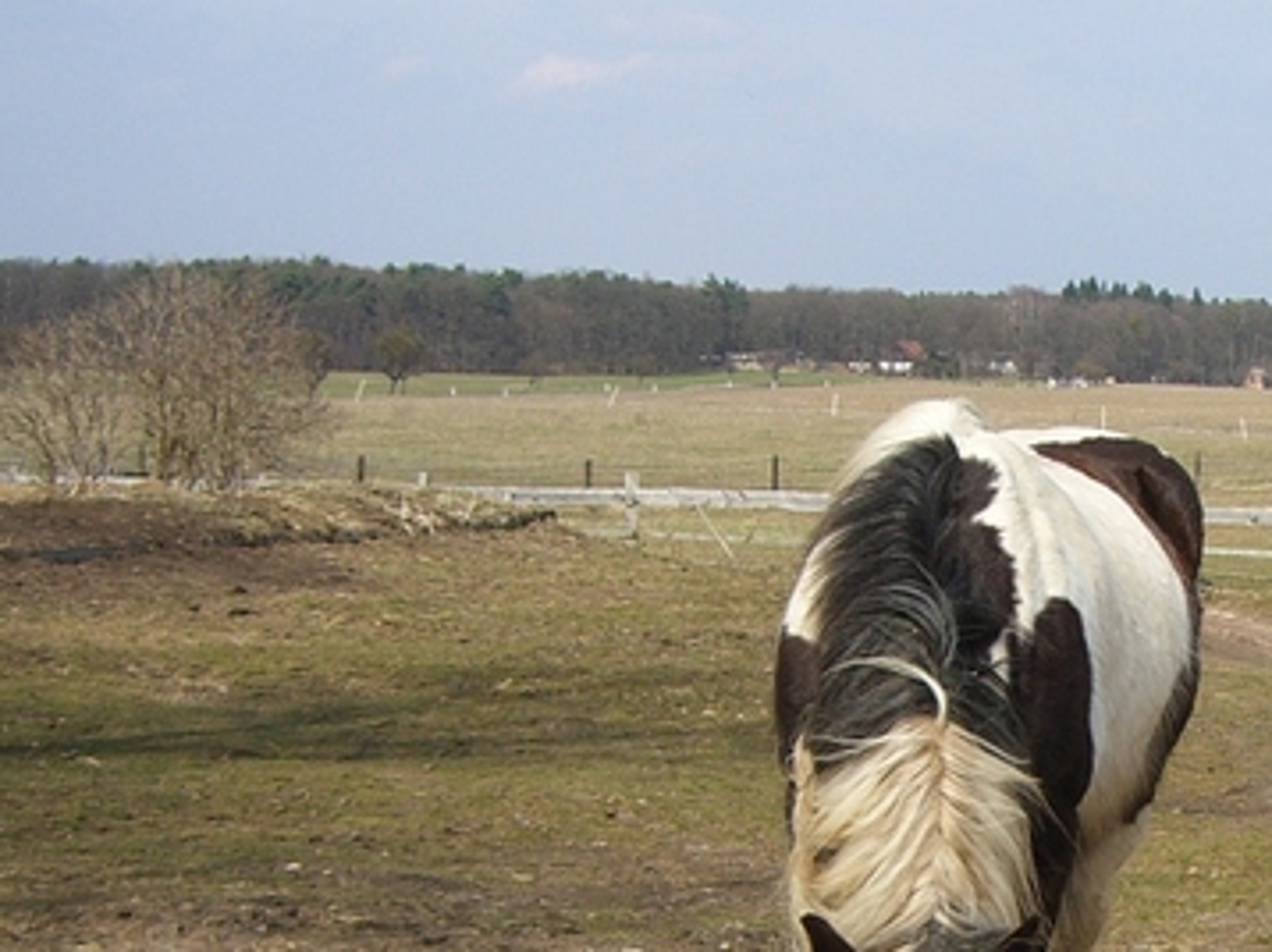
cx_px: 1165
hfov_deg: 22.4
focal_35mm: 85
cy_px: 796
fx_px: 3121
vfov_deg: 17.2
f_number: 4.3
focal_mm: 6.2
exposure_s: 1/640
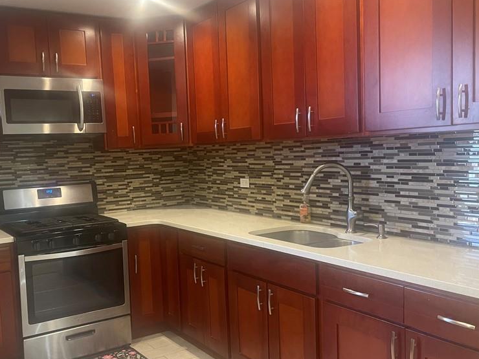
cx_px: 186
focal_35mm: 36
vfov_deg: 39.6
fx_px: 498
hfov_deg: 50.9
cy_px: 197
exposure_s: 1/60
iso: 320
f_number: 1.6
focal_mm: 4.2
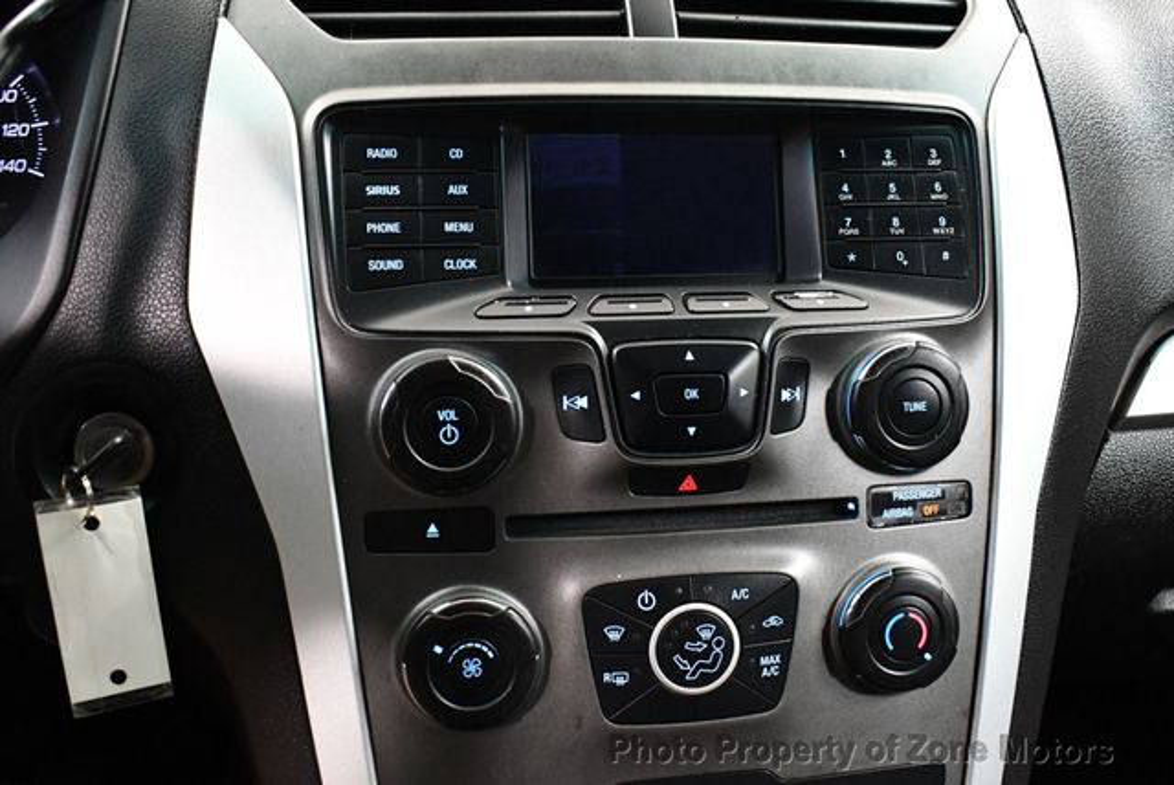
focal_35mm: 36
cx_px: 587
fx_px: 1175
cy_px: 392
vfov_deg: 36.9
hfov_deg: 53.1
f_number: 3.5
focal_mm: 18
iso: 4500
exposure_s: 1/60
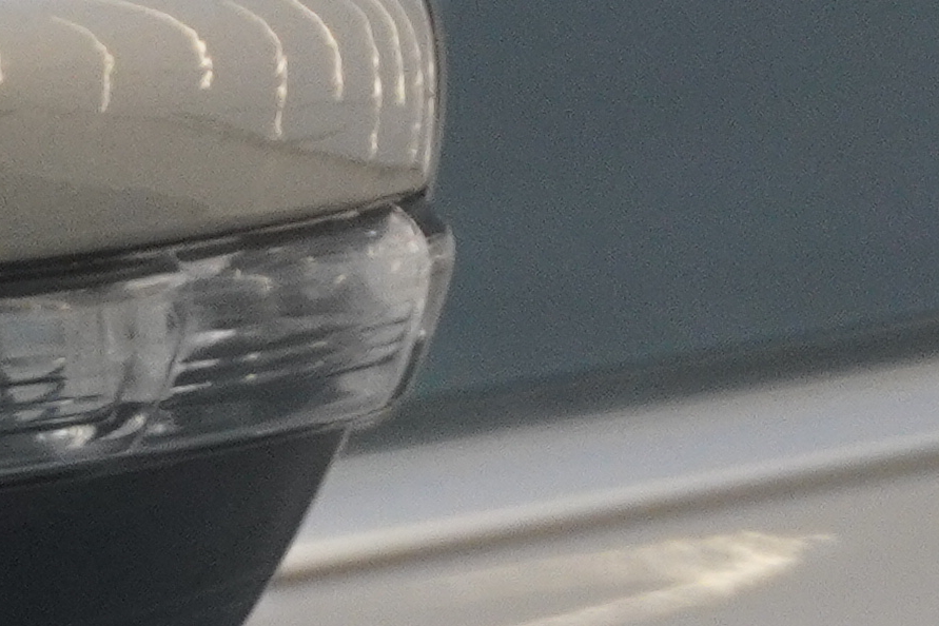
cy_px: 118
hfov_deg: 4.0
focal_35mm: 505
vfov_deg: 2.7
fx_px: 13171
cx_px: -1388
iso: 1000
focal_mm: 50
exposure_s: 1/80
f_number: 6.3
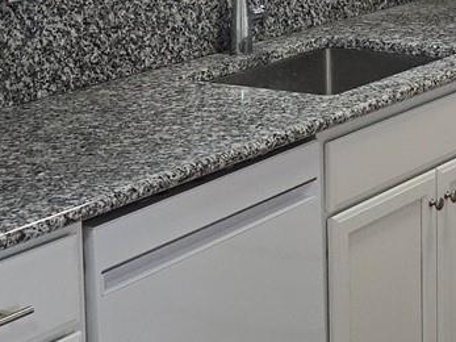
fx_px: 1396
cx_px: 591
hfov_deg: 17.4
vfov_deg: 13.7
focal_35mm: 106
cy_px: -25
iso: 100
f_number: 1.8
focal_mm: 5.4
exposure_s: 1/120
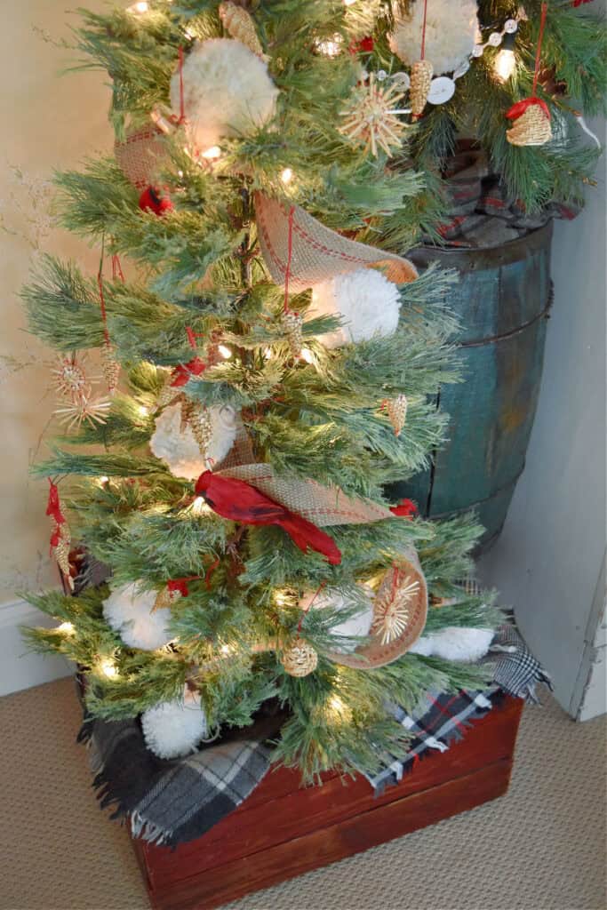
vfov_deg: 45.0
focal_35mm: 44
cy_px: 455
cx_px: 304
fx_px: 1100
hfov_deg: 30.9
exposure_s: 1/60
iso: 1400
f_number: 4.2
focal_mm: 29
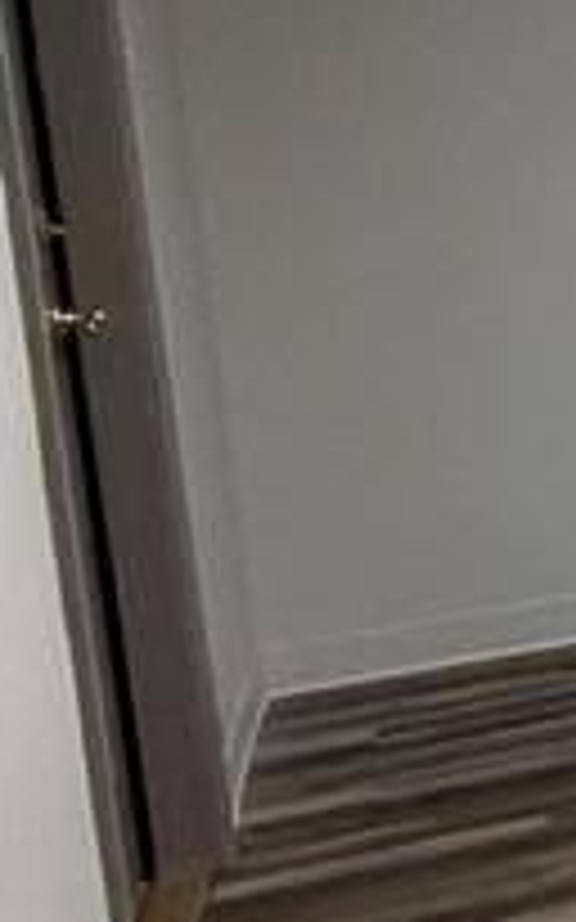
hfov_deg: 8.5
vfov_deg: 27.4
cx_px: 2236
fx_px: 1860
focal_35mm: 74
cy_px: 198
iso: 200
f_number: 2.2
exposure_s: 1/120
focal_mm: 2.22
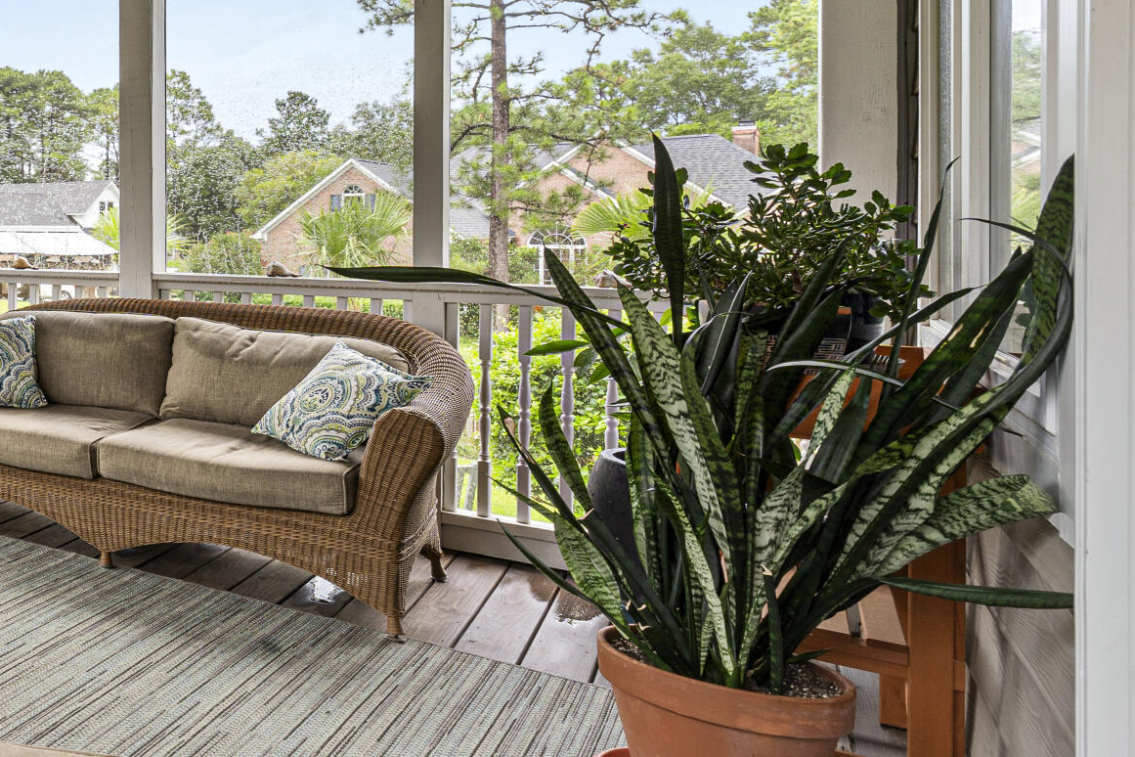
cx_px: -287
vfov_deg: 41.3
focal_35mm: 31
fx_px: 977
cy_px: 209
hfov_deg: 39.1
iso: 100
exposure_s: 1/8
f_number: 9
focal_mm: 12
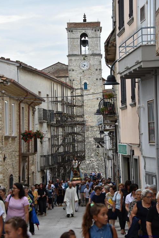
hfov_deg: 12.9
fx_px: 702
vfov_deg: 19.3
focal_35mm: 106
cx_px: 79
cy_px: 119
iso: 450
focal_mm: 70
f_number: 4.5
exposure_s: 1/250
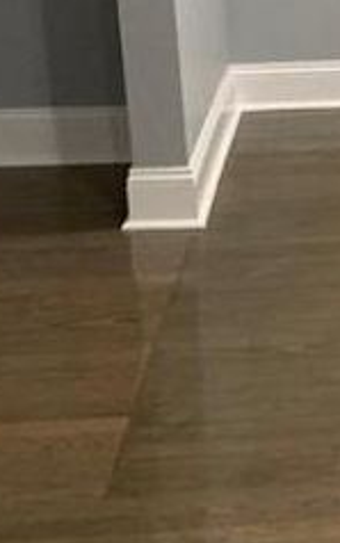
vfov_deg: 19.0
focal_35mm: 108
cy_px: 90
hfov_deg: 10.9
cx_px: 707
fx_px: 1599
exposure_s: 1/60
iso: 200
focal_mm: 3.99
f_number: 1.8
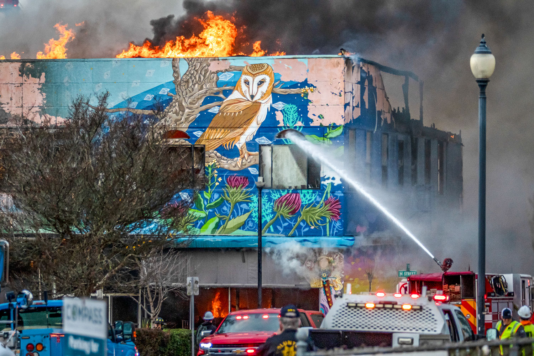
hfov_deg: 11.4
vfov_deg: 7.6
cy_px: 178
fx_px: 2670
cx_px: 267
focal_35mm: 180
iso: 800
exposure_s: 1/3200
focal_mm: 120
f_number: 5
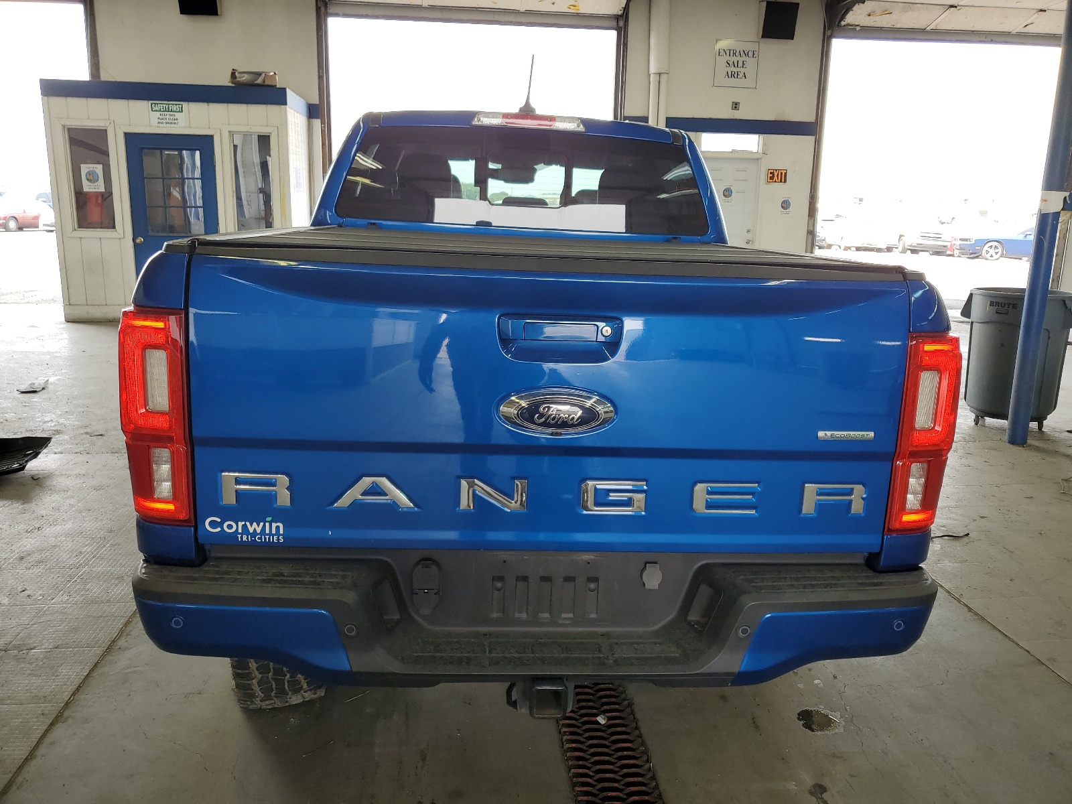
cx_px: 536
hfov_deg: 67.3
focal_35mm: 26
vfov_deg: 53.1
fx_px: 805
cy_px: 402
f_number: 1.5
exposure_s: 1/196
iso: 50
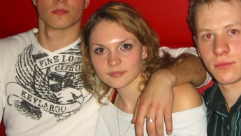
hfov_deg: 29.2
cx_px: 152
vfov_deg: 16.8
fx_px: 460
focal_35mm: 72
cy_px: 73
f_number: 2.8
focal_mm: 7.9
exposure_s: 1/60
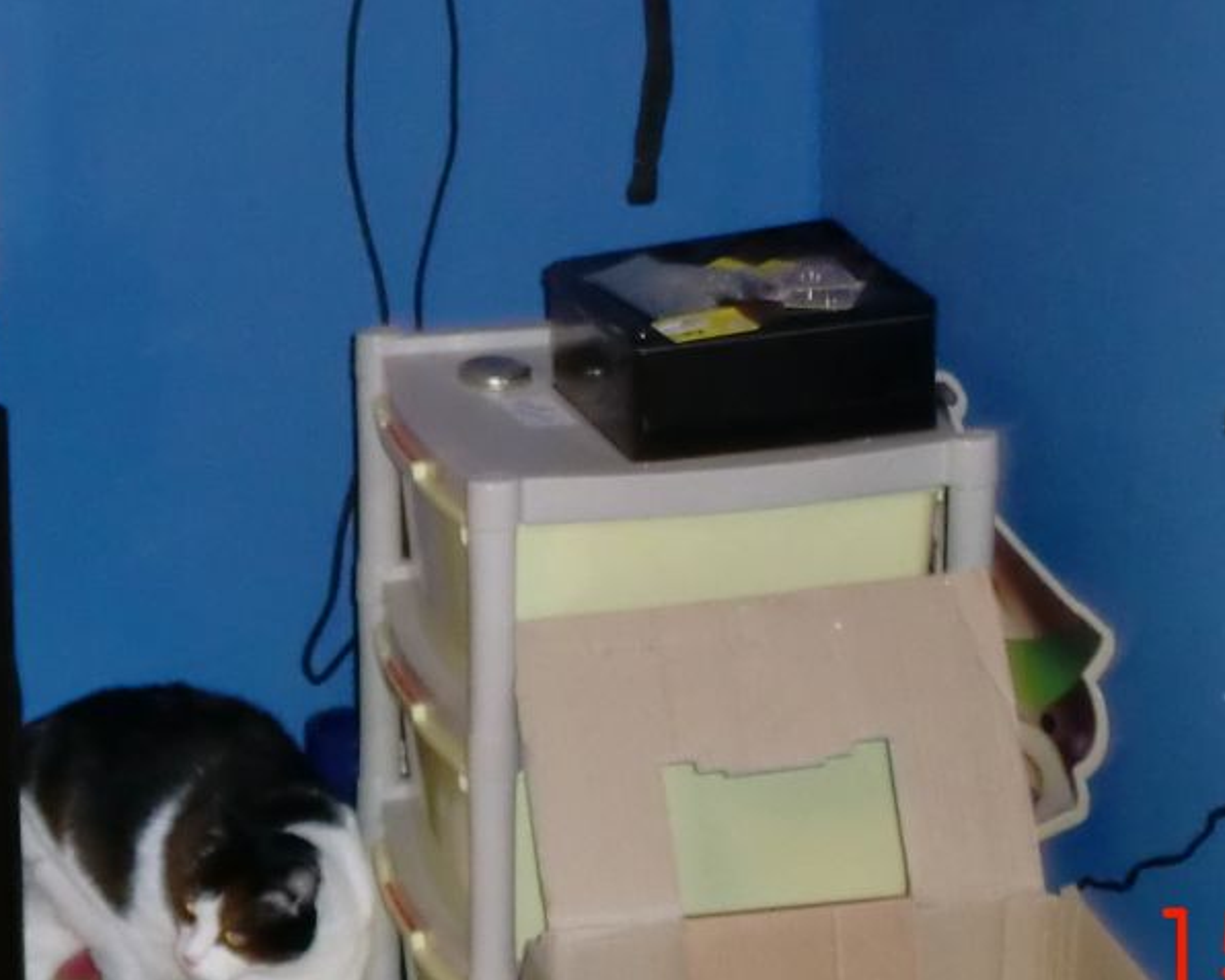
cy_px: -232
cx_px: 567
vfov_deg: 13.6
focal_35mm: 110
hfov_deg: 17.5
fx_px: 3989
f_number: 3.1
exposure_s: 1/8
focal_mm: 6.3
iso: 250
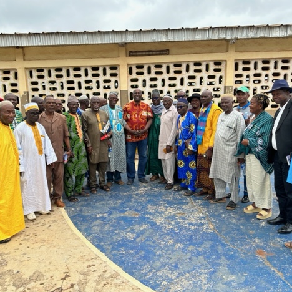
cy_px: 145
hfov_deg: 55.6
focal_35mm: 29
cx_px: 135
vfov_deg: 55.6
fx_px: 277
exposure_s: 1/1845
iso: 80
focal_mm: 6.86
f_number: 1.78
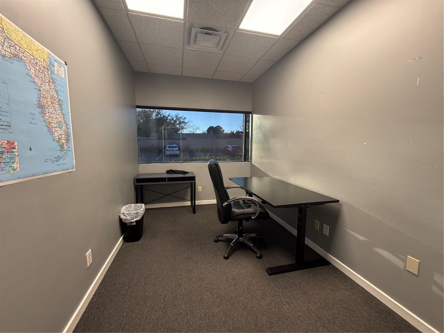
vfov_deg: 85.7
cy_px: 166
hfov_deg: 102.1
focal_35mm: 14
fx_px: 180
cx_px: 222
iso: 200
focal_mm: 2.22
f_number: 2.2
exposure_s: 1/60
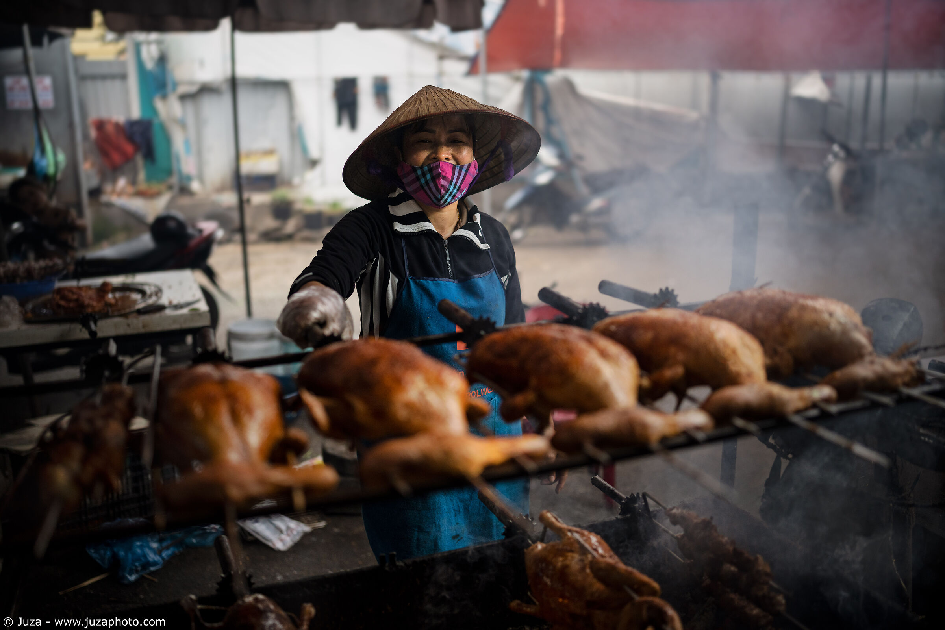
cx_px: 472
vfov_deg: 37.9
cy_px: 315
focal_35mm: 35
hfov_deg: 54.4
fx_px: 919
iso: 800
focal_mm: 35
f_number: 1.4
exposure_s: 1/1600
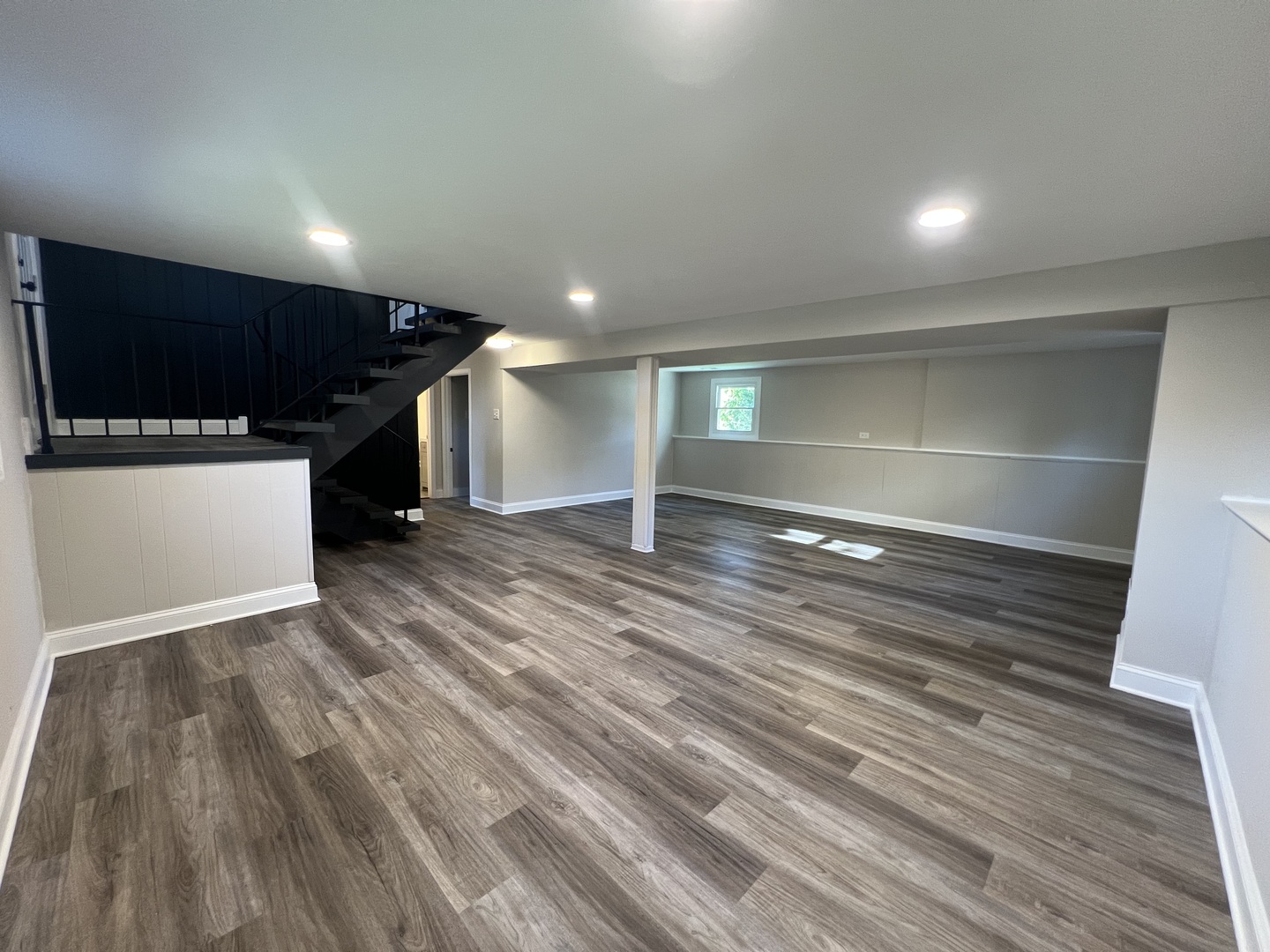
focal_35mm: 13
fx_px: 477
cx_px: 635
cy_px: 476
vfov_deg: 89.9
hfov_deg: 106.2
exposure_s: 1/60
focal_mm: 1.57
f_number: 1.8
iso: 200
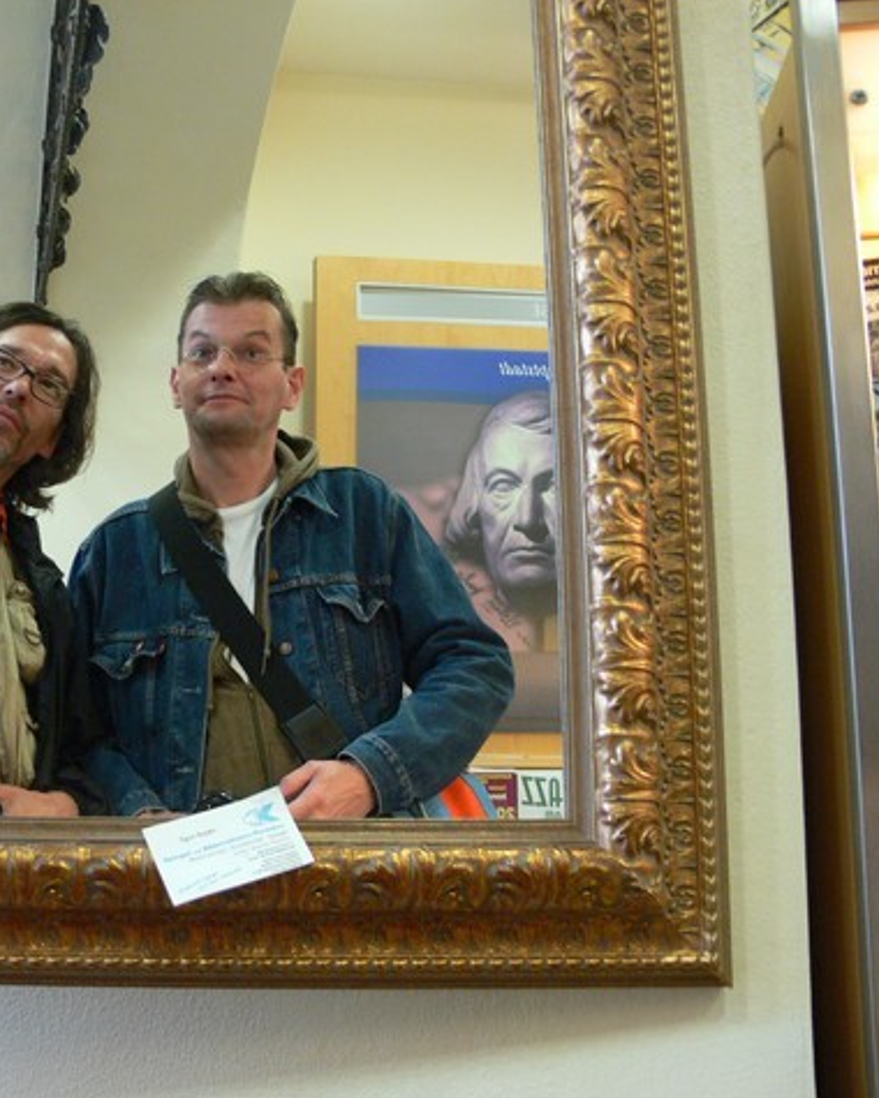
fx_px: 1496
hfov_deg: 31.9
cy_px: 552
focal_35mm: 46
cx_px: 178
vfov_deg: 40.3
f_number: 2.8
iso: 200
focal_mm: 7.4
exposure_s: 1/25
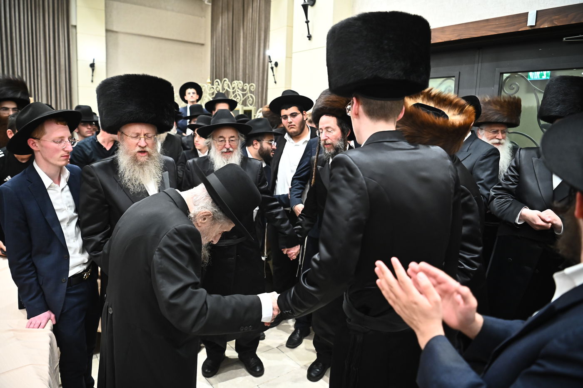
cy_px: 194
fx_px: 388
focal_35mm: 24
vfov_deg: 53.1
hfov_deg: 73.8
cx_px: 292
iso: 3200
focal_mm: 24
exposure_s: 1/200
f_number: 3.2
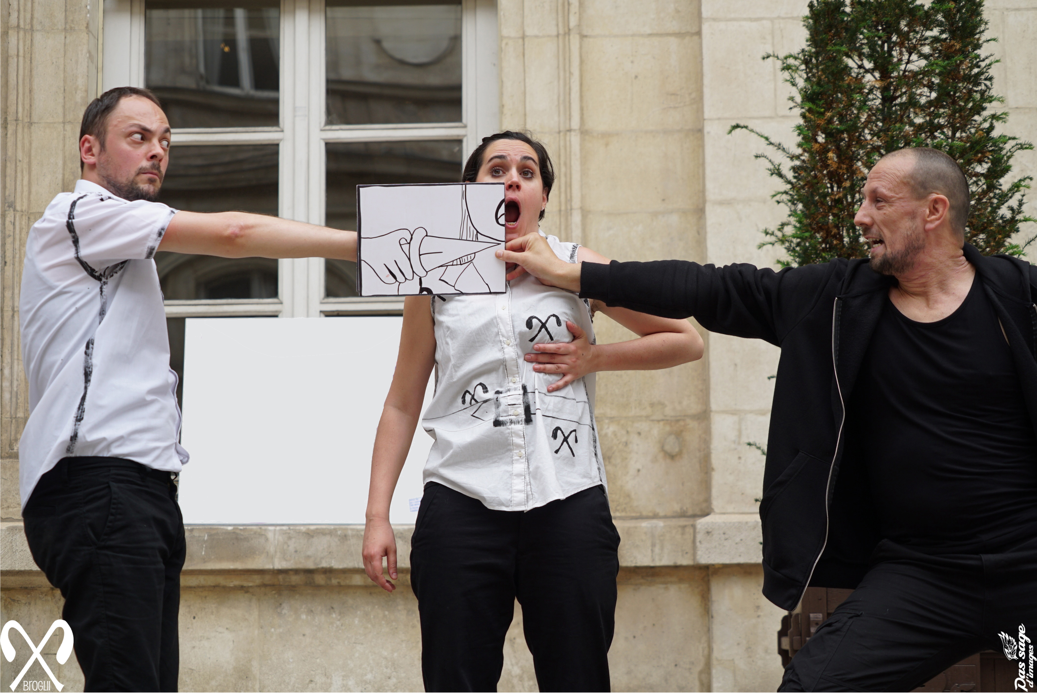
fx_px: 6917
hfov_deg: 8.6
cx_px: 518
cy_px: 346
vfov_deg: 5.7
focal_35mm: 240
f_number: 6.3
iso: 250
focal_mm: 240
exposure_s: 1/250
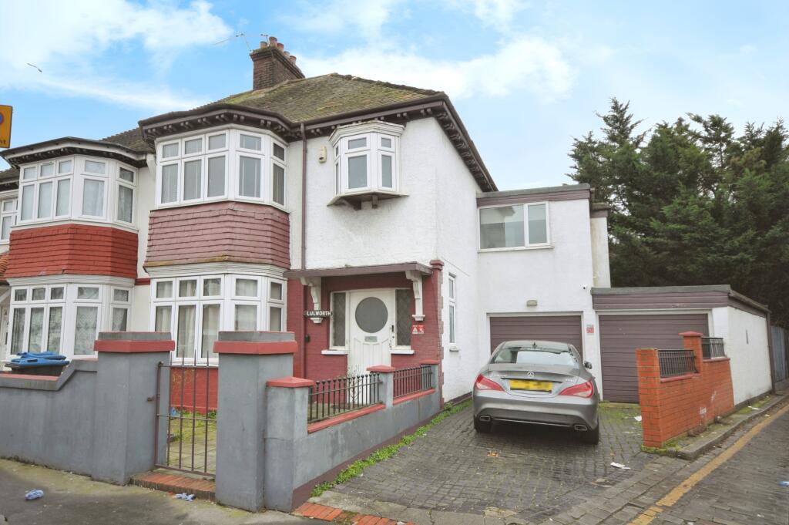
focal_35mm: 21
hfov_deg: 81.2
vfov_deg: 59.4
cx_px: 394
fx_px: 460
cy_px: 262
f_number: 5.6
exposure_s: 1/125
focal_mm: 14
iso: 200
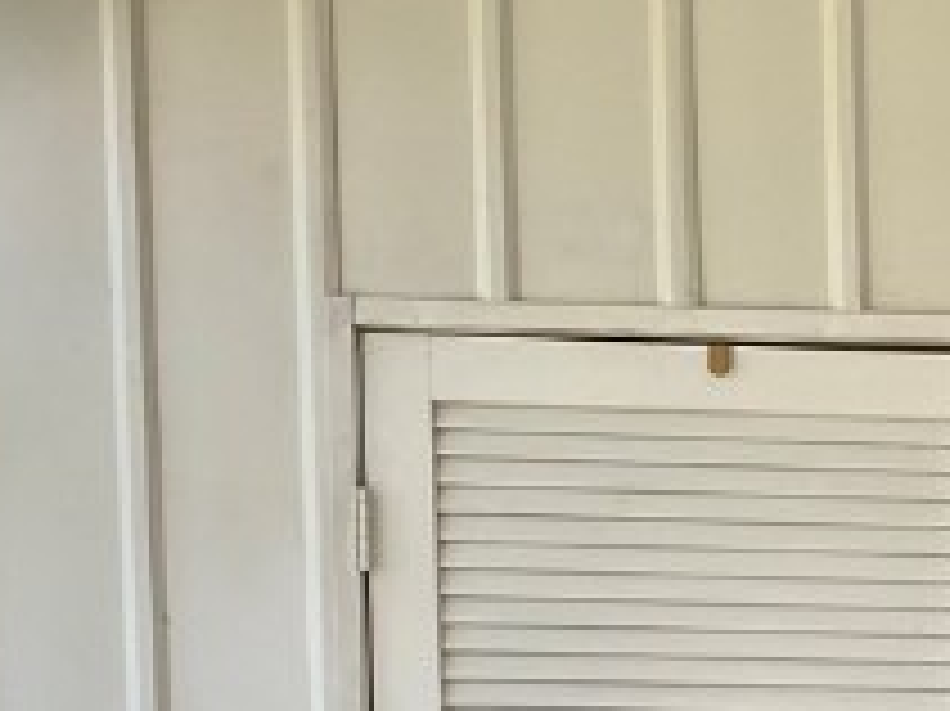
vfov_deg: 10.9
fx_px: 3456
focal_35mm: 126
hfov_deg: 14.9
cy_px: 1332
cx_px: 1247
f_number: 1.8
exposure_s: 1/275
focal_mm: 4.25
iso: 32
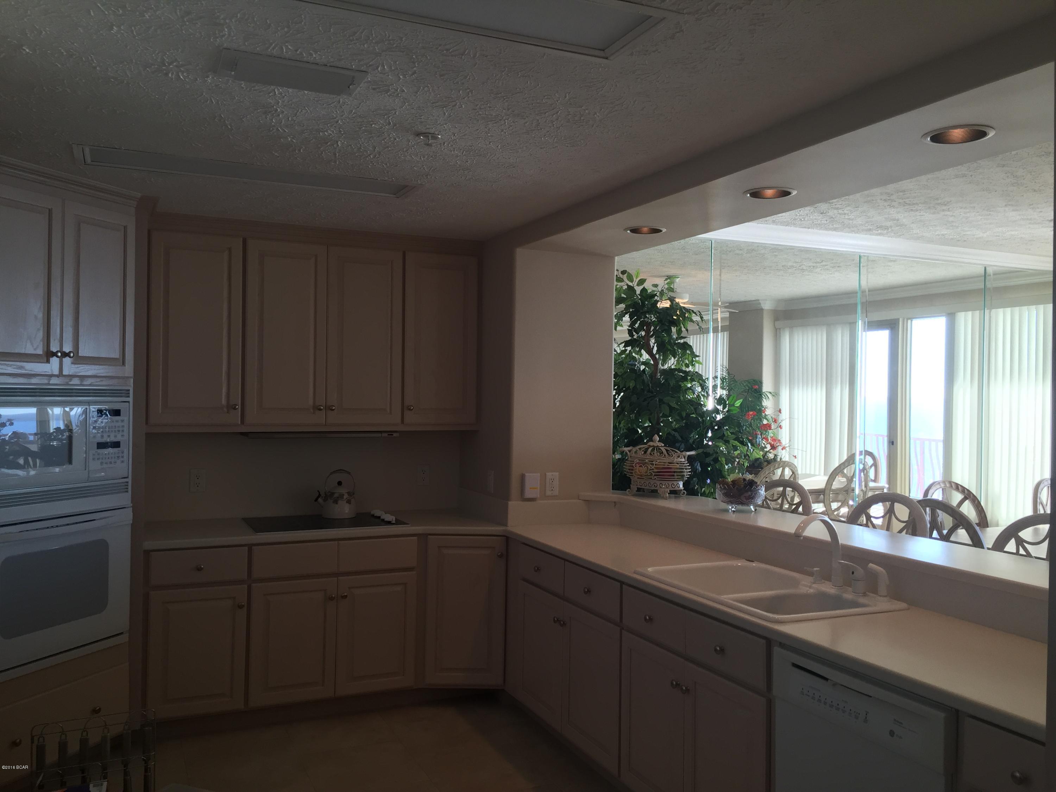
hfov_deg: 61.7
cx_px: 528
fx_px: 885
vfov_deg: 48.2
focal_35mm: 29
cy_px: 396
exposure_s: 1/120
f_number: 2.2
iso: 50
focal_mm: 4.15
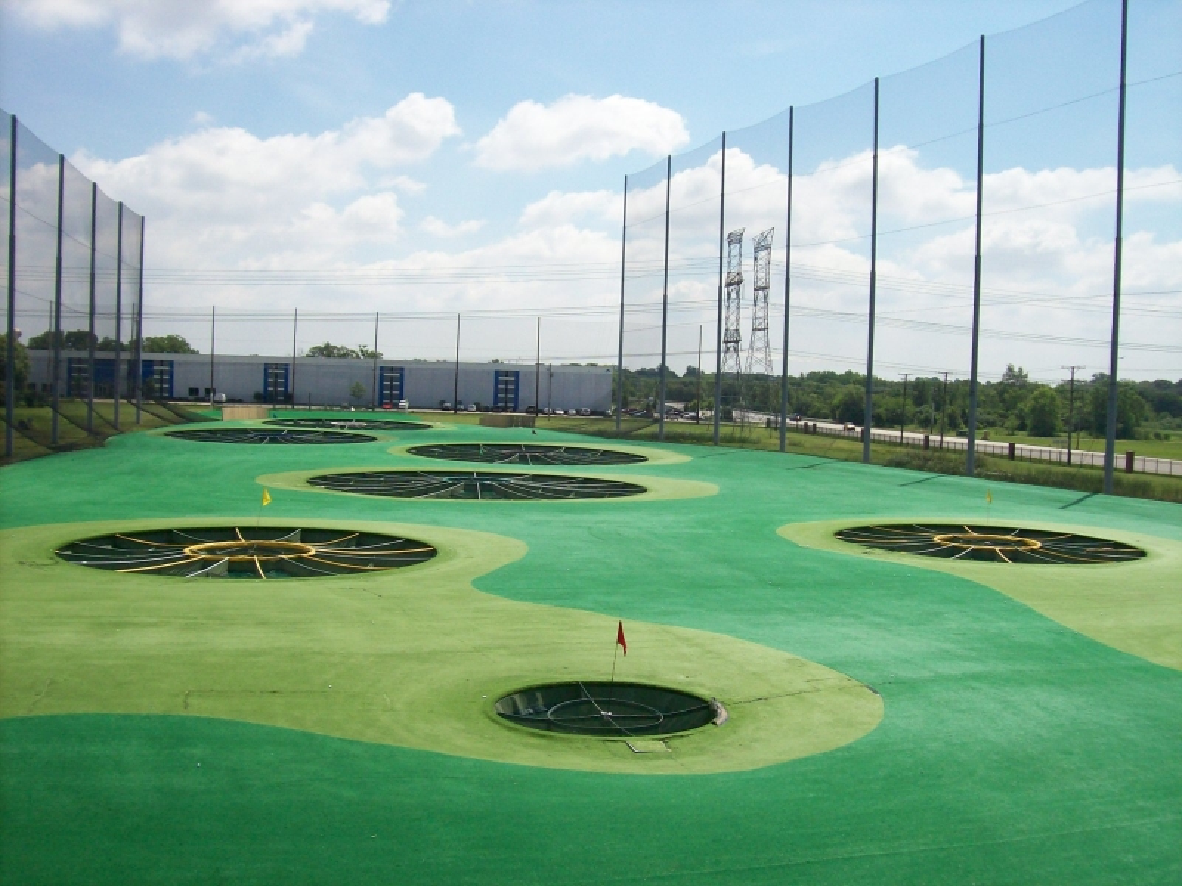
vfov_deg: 39.7
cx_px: 591
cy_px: 443
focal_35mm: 36
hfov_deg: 51.4
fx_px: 1229
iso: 80
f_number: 4.8
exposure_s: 1/1019
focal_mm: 6
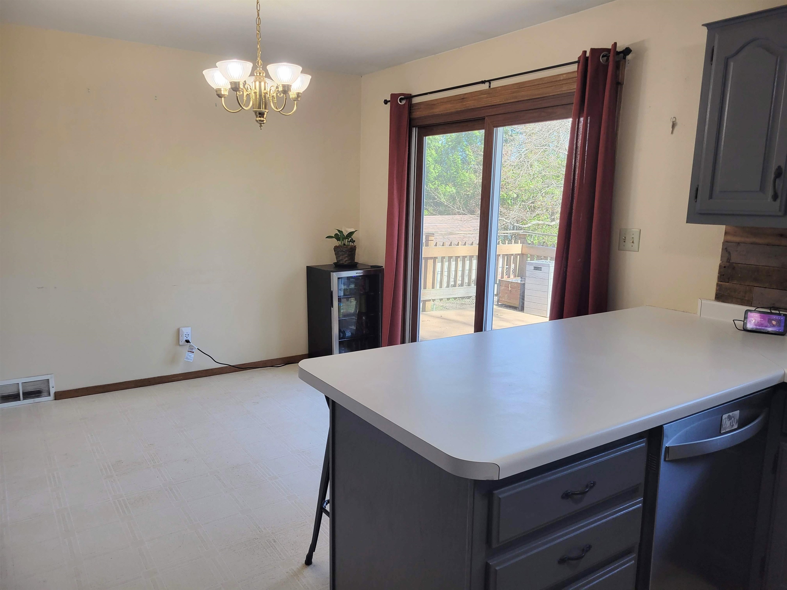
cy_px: 295
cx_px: 394
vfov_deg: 53.1
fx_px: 591
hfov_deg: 67.3
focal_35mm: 26
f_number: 1.8
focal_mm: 5.4
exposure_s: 1/120
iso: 80
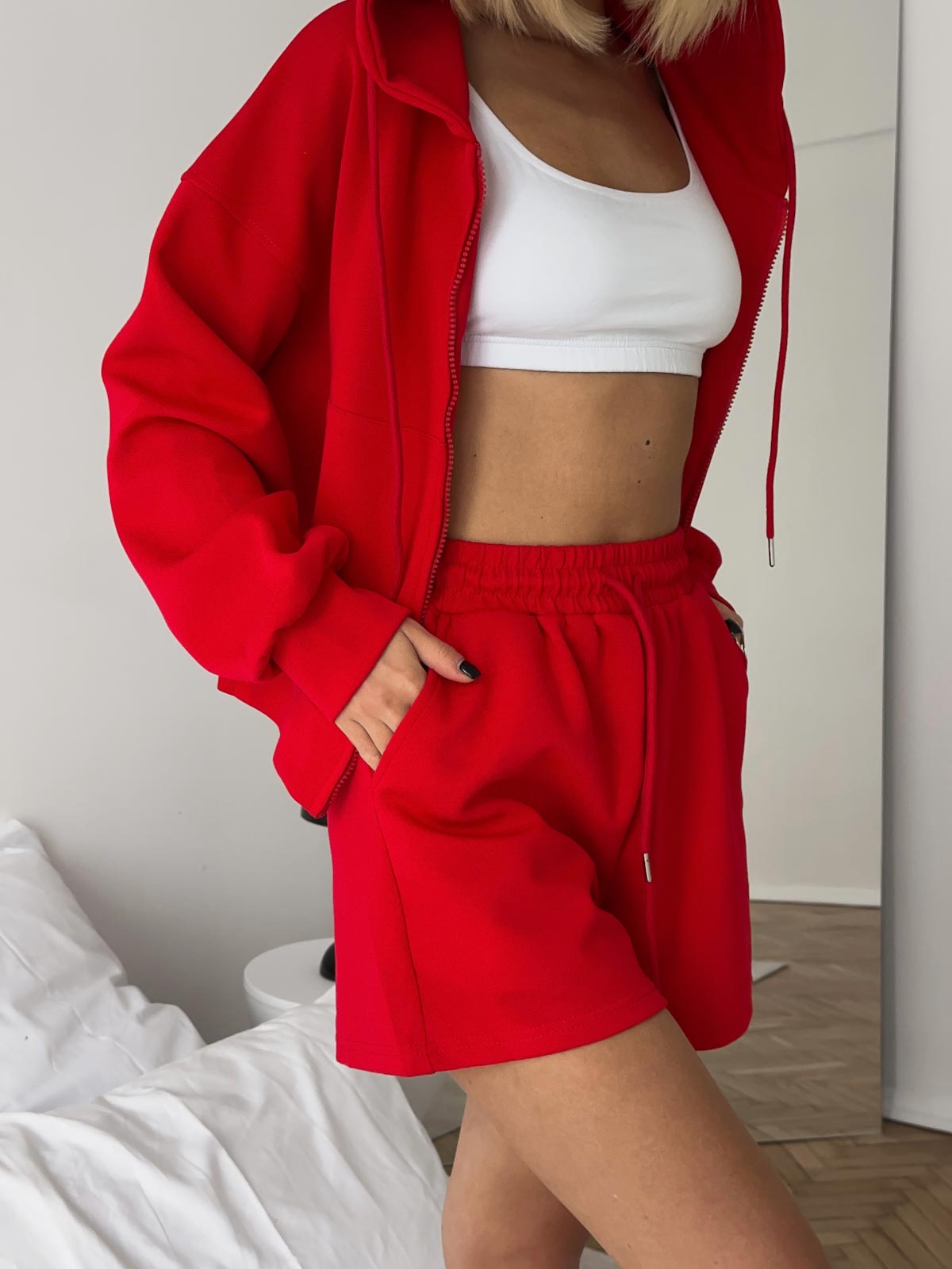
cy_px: 634
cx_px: 476
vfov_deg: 39.7
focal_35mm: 48
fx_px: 1760
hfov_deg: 30.3
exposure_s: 1/120
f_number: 1.8
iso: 80
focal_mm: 6.86
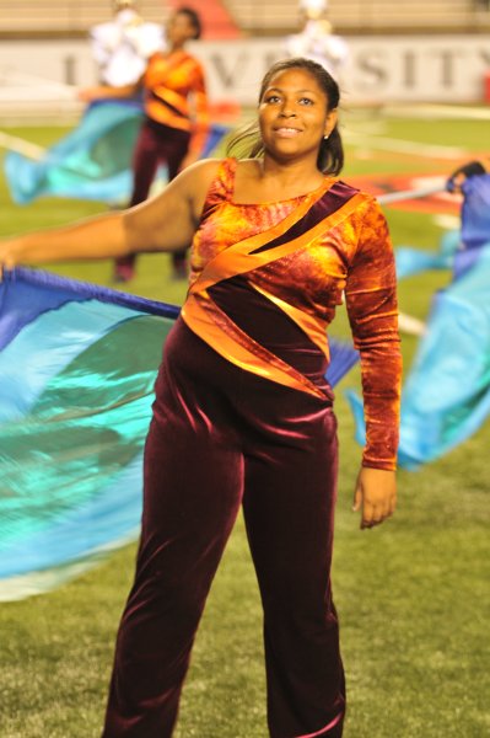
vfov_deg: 14.0
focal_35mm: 147
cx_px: 245
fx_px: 3006
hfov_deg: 9.3
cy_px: 369
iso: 500
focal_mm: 98
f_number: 2.8
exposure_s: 1/60
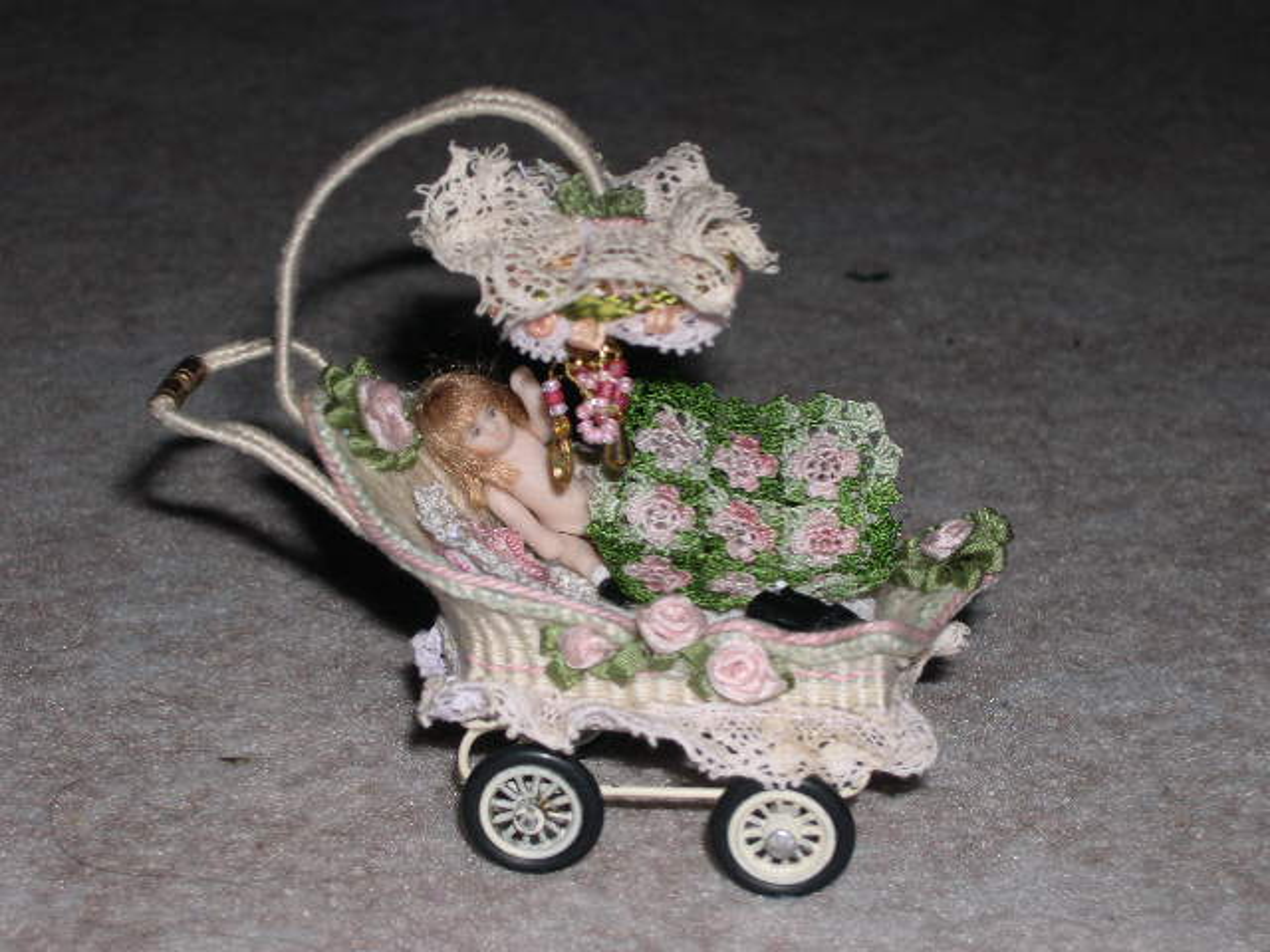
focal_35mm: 92
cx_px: 635
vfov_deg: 16.1
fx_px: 3375
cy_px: 476
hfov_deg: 21.3
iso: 100
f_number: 12
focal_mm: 19.5
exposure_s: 1/60
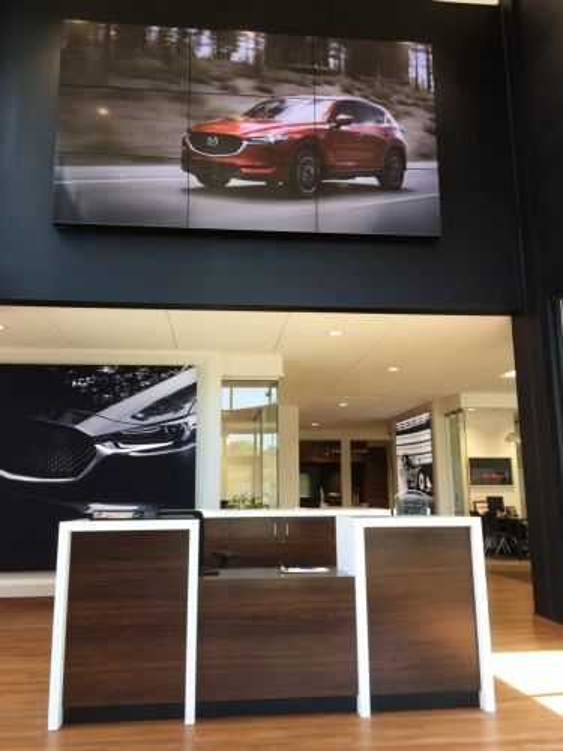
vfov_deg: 61.7
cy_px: 376
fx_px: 629
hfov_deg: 48.2
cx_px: 282
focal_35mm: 29
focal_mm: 4.15
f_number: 2.2
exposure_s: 1/60
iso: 25
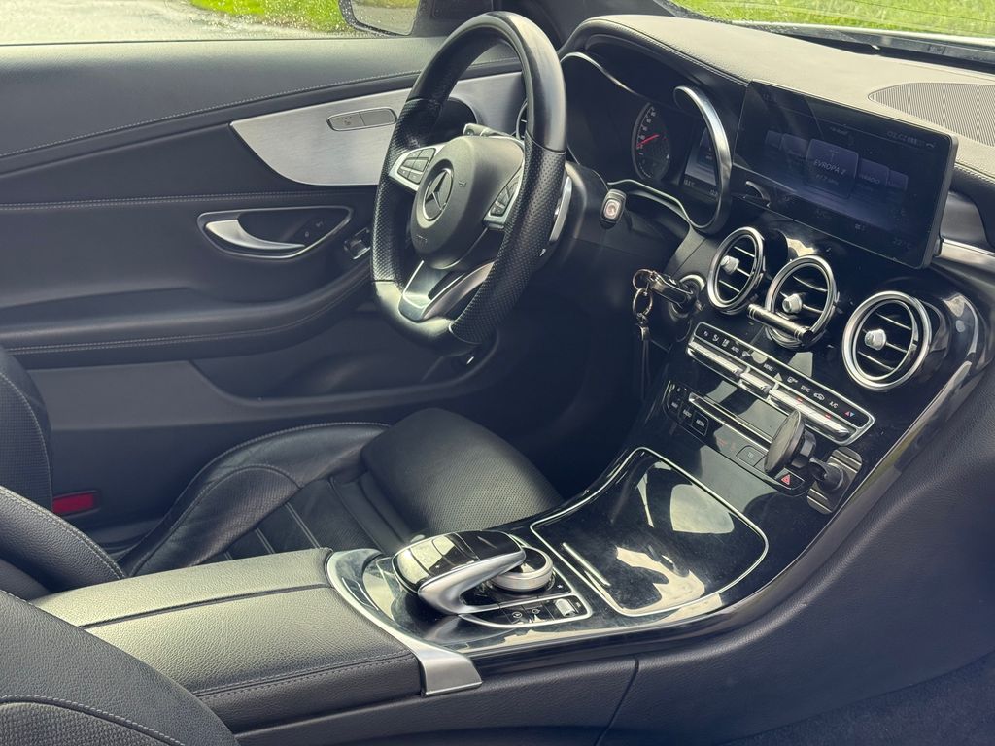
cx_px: 498
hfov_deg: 39.7
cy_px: 373
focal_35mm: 48
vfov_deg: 30.3
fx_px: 1380
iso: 80
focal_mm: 6.76
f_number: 1.78
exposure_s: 1/293
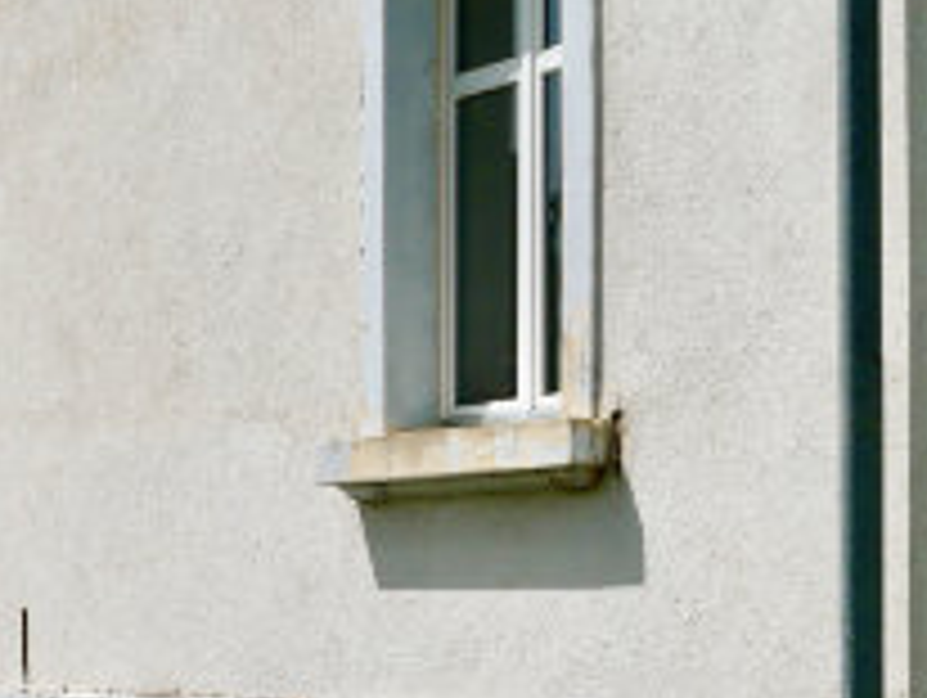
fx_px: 3432
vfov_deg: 11.6
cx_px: -315
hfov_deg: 14.7
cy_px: 426
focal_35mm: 128
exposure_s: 1/400
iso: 200
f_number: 11
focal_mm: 22
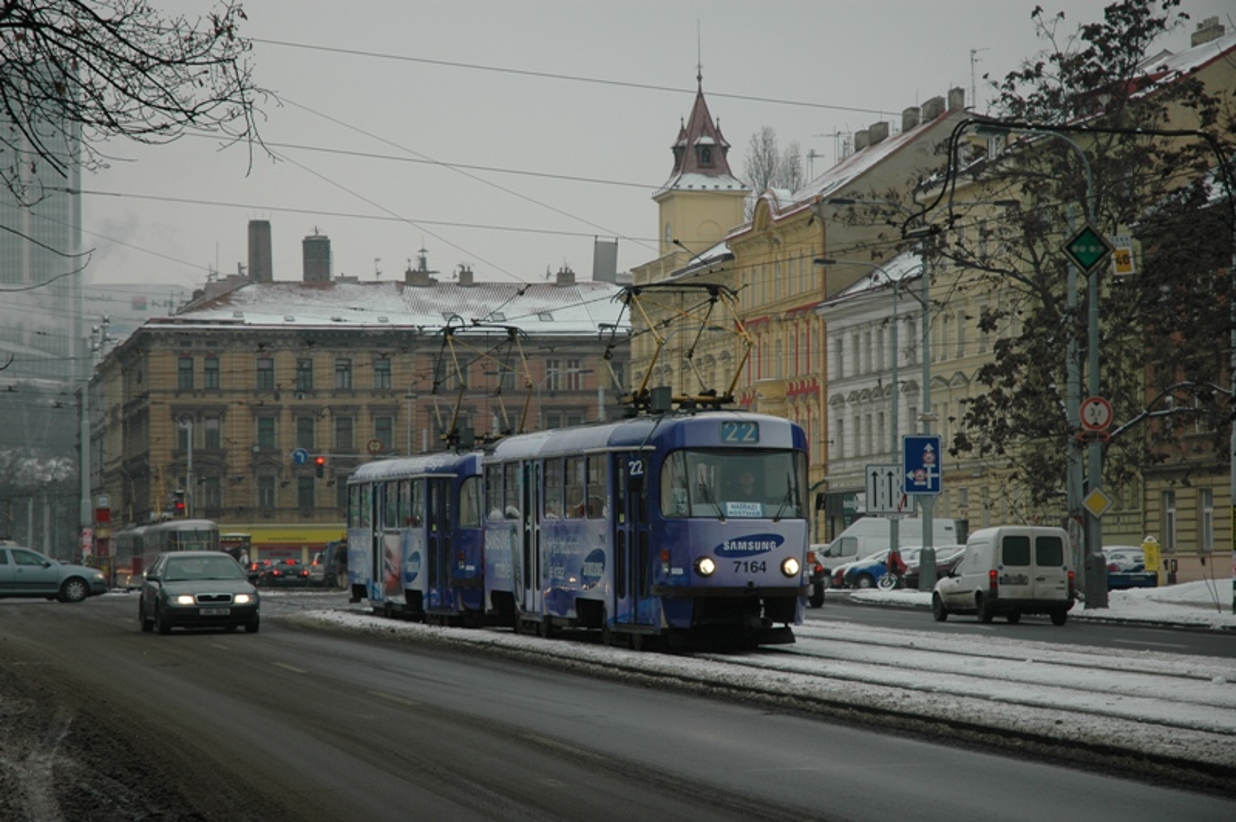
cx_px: 618
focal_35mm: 105
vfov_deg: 13.0
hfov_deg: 19.5
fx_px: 3602
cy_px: 411
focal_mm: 70
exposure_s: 1/320
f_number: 5
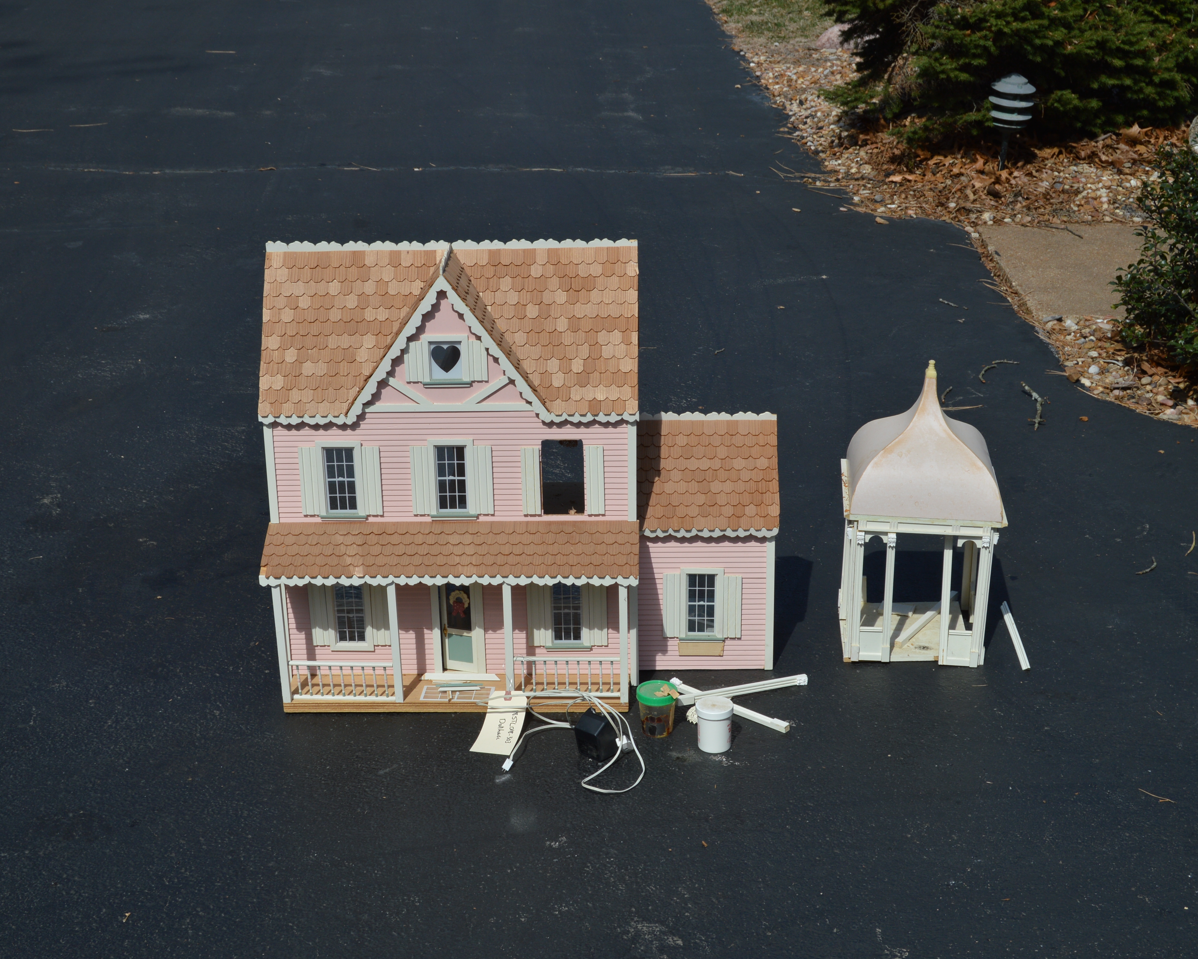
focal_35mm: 53
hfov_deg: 35.6
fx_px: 1864
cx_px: 594
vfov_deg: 28.8
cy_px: 480
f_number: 10
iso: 100
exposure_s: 1/320
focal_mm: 31
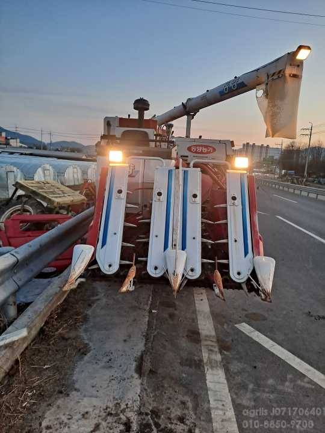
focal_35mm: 25
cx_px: 162
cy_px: 216
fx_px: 313
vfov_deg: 69.4
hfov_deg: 54.9
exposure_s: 1/50
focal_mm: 4.6
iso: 320
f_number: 2
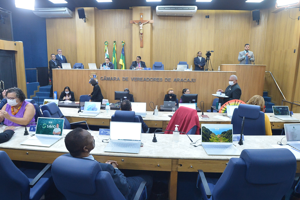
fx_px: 175
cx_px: 146
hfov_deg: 81.2
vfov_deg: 59.4
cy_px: 93
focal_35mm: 21
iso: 4000
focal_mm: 17
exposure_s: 1/125
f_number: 7.1
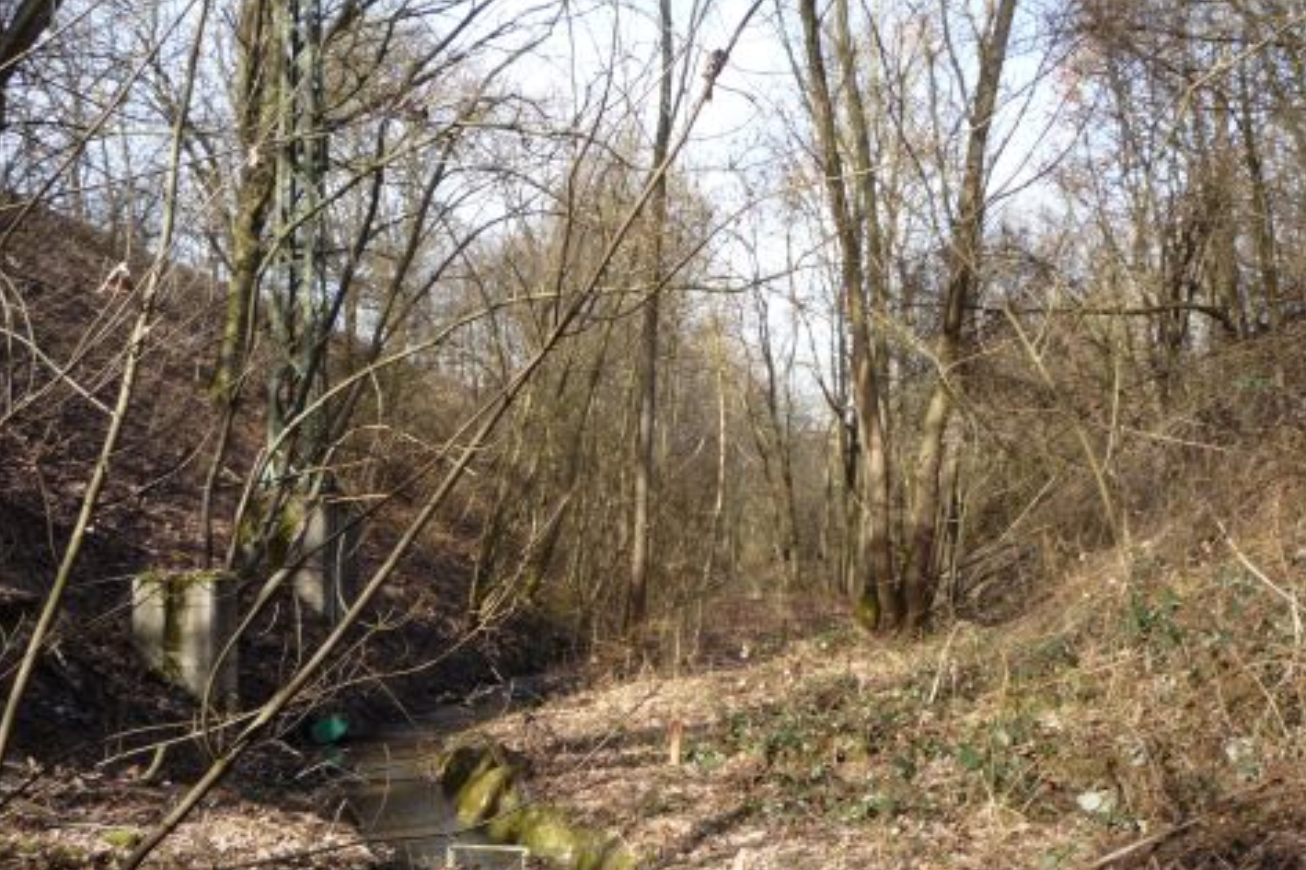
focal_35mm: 38
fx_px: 1378
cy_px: 467
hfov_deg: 50.7
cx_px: 657
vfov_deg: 35.0
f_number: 4
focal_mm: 5.2
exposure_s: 1/125
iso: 100
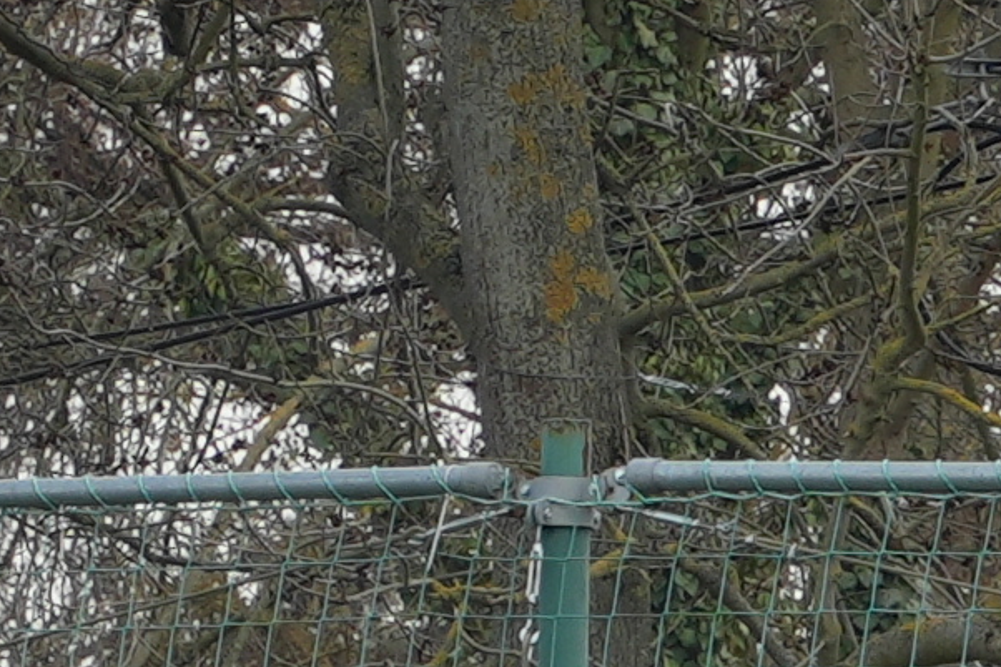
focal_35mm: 1585
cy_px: 1465
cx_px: 1718
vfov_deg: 0.9
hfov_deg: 1.3
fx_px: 44057
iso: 200
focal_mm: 138
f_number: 5.6
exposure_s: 1/250
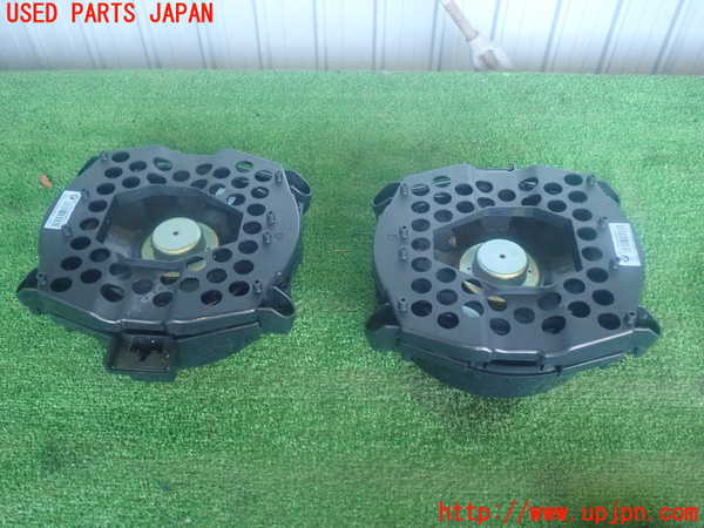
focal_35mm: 30
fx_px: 610
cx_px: 352
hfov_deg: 60.0
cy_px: 264
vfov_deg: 46.8
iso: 800
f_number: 2.3
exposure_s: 1/100
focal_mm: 5.5
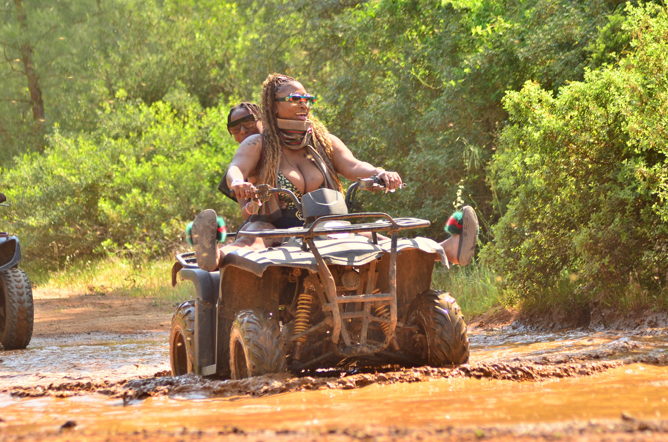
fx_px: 3611
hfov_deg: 10.6
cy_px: 221
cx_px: 334
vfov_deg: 7.0
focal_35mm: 195
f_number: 4.2
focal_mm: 130
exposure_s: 1/250
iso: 400
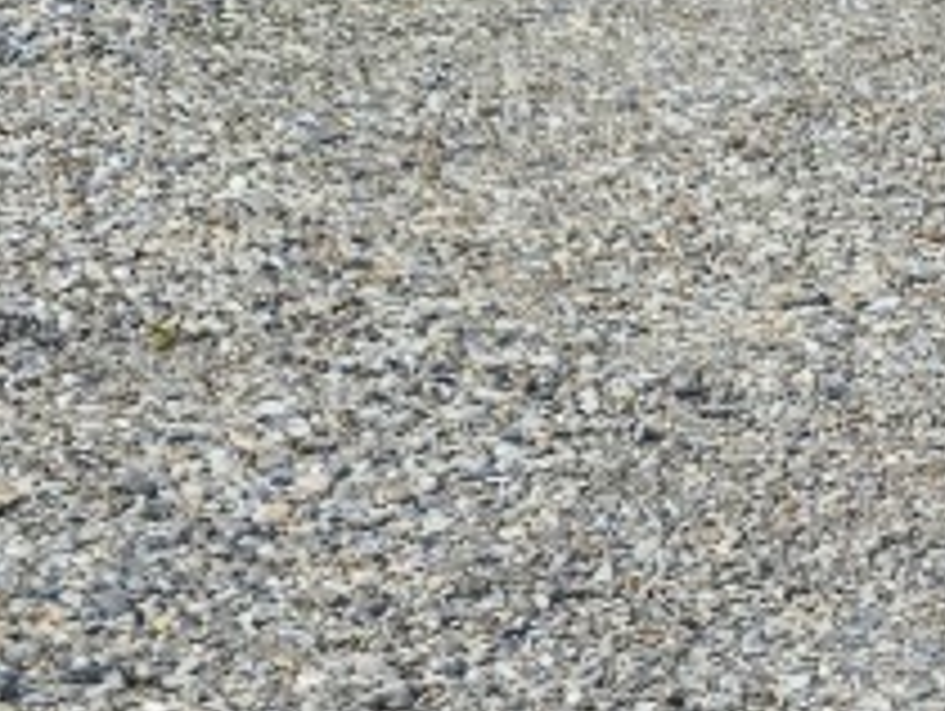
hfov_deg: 15.6
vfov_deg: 11.8
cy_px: 1454
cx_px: 1575
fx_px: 3061
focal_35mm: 112
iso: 25
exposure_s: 1/280
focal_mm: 5.4
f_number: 1.8
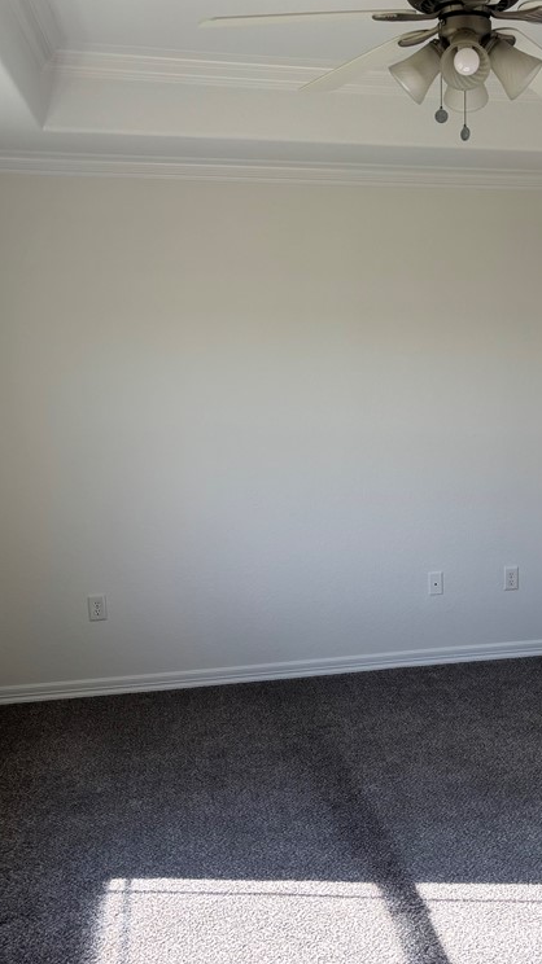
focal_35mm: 39
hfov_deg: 29.9
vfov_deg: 51.6
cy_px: 468
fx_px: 997
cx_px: 414
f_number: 1.6
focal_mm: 5.96
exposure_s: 1/330
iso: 50
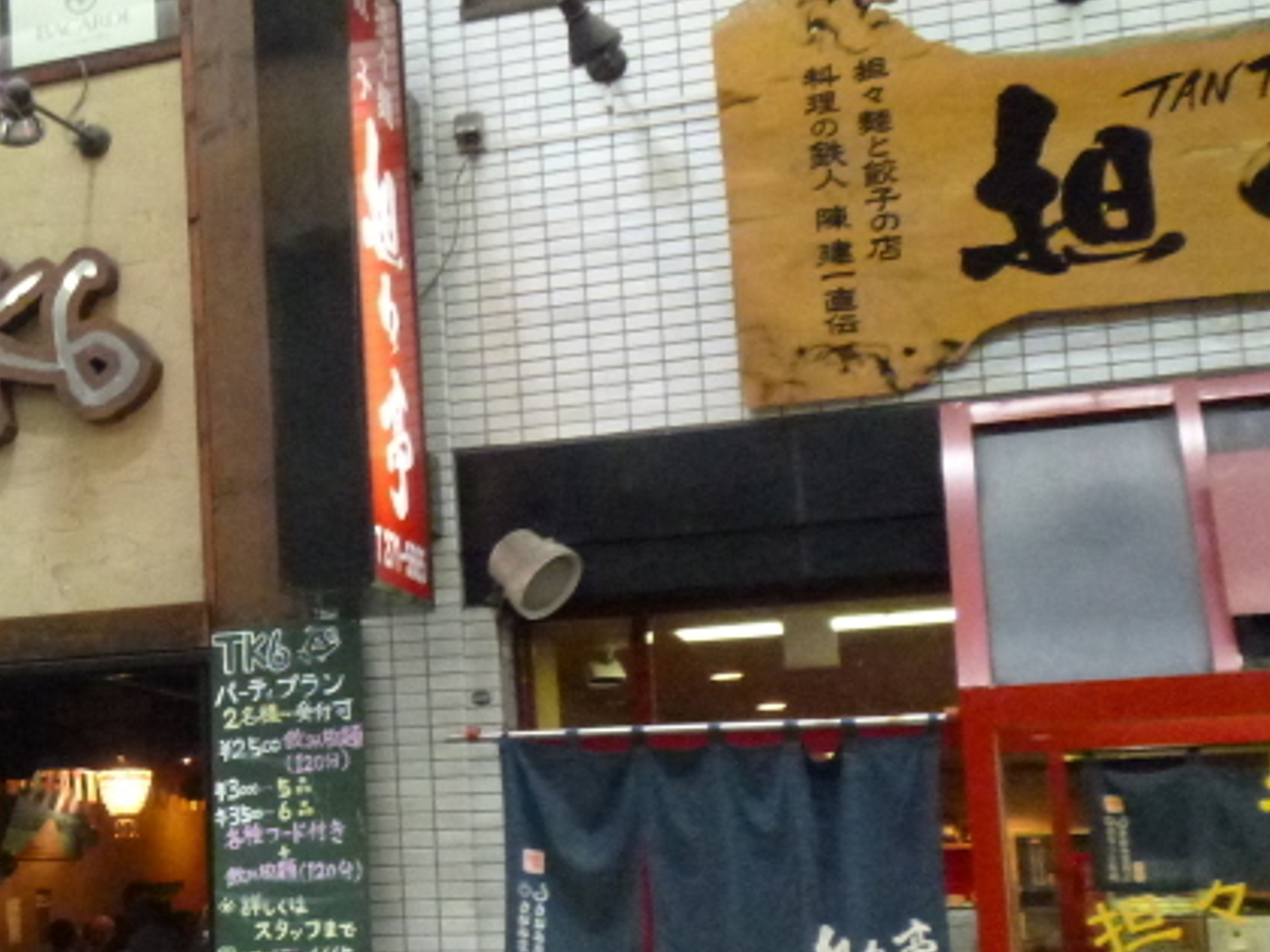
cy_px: 632
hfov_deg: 27.7
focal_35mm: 61
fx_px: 2238
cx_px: -260
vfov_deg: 23.9
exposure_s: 1/40
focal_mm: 4.5
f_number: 3.1
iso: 800
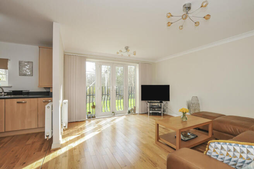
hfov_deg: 100.4
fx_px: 106
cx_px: 127
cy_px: 84
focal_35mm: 15
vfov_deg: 77.2
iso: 400
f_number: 14
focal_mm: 10
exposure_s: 1/10
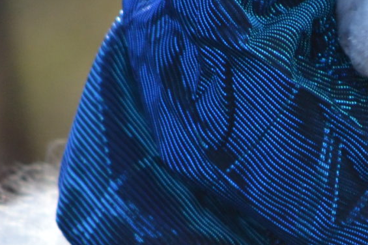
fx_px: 13894
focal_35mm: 1360
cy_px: 122
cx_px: 347
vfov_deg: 1.0
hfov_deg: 1.5
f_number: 5.6
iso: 400
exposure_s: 1/250
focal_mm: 200
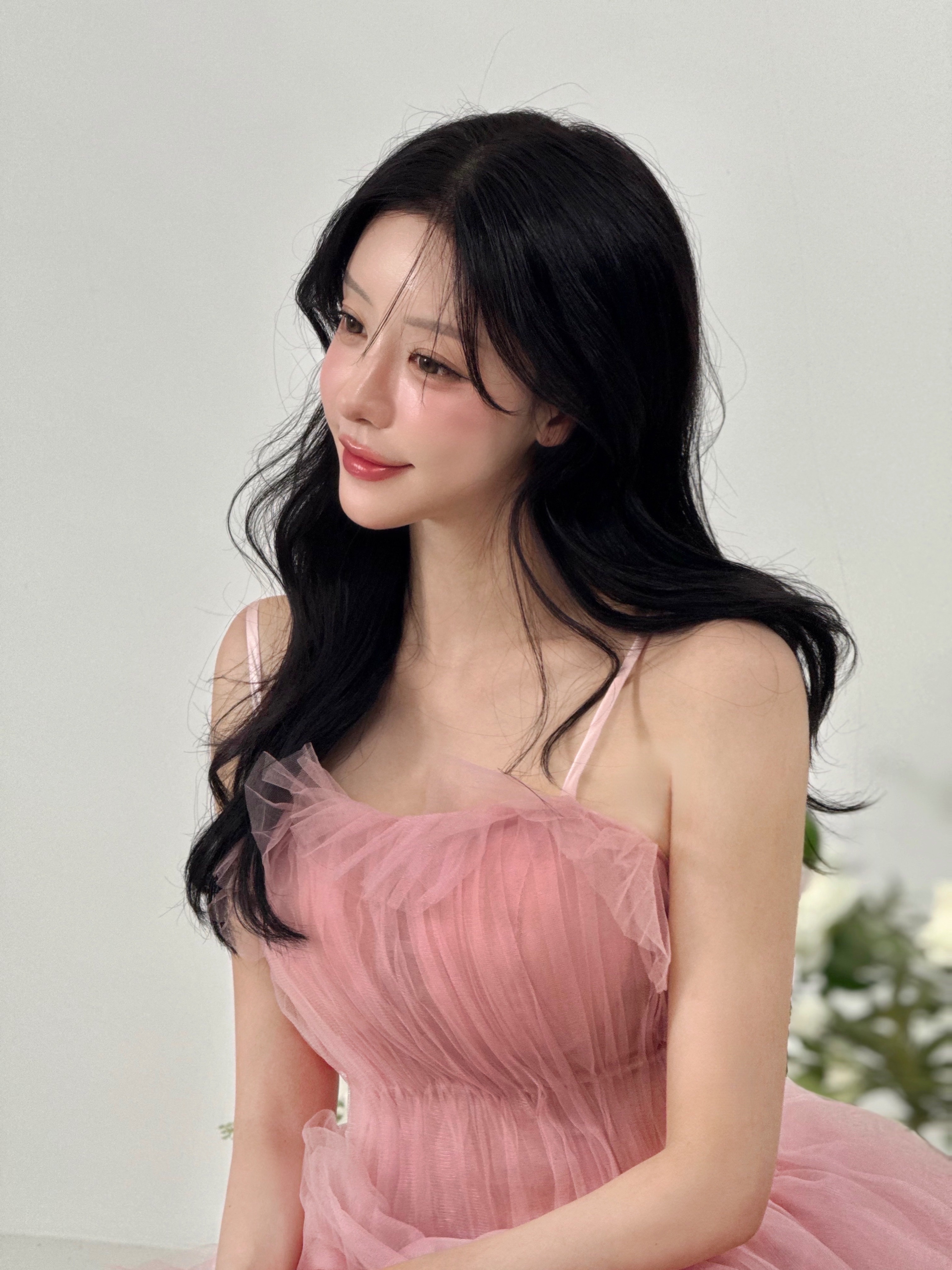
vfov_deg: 16.4
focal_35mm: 120
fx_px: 4400
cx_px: 476
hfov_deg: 12.3
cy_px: 635
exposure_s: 1/120
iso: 50
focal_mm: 15.66
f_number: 2.8
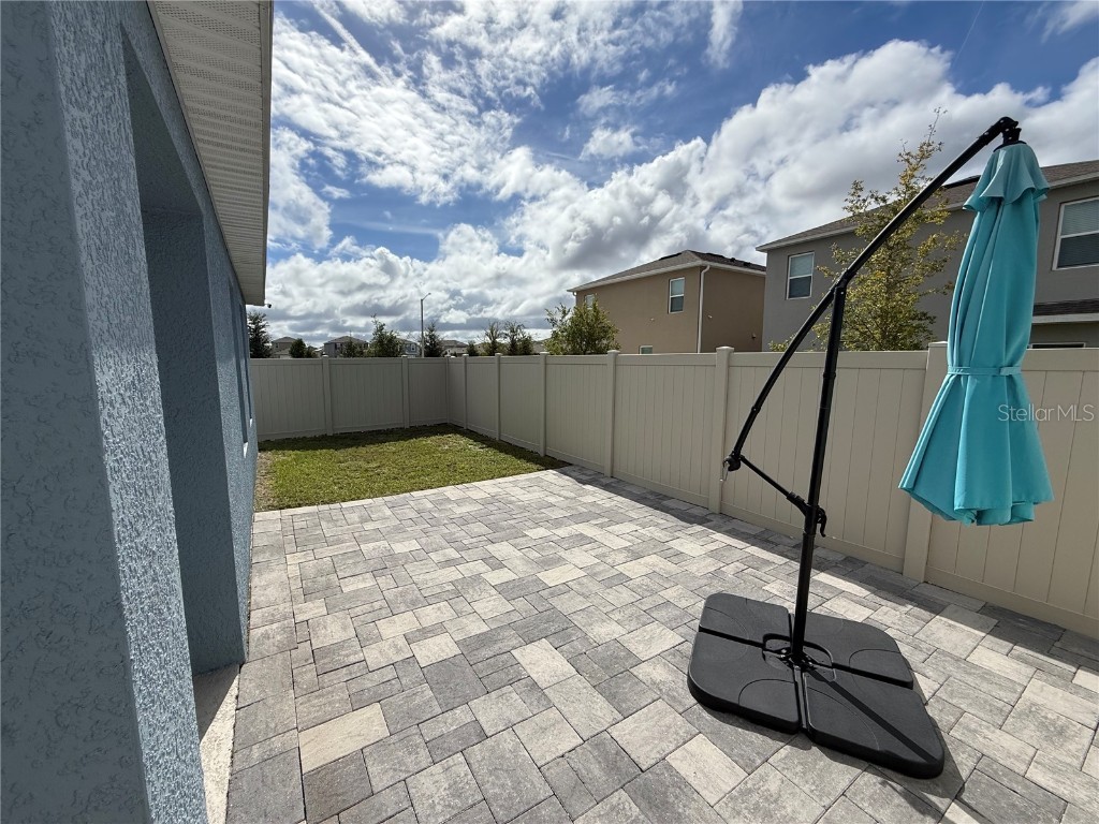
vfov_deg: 85.7
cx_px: 550
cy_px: 412
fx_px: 444
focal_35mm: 14
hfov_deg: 102.1
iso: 50
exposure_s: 1/5155
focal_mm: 2.22
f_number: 2.2
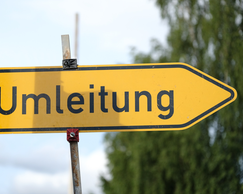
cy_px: 97
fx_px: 1294
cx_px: 102
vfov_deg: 8.6
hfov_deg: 10.7
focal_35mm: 180
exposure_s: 1/4000
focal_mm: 106
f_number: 2.8
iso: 800
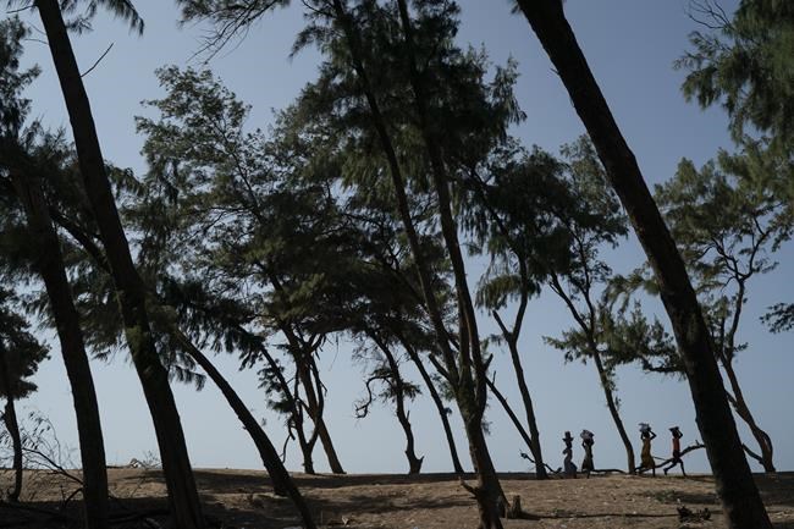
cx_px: 397
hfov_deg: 54.4
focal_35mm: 35
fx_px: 772
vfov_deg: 37.8
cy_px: 264
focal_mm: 35
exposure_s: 1/2000
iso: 200
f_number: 5.6
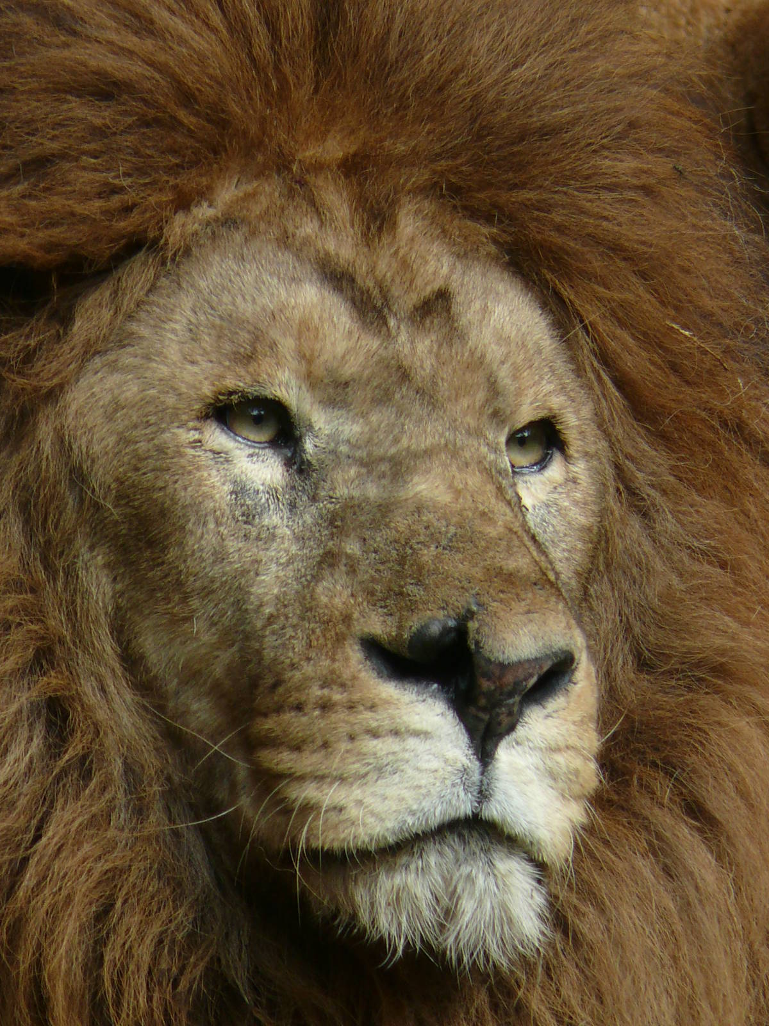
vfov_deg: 2.7
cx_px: 384
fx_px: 22156
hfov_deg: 2.0
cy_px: 513
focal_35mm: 748
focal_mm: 88.8
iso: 100
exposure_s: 1/250
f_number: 5
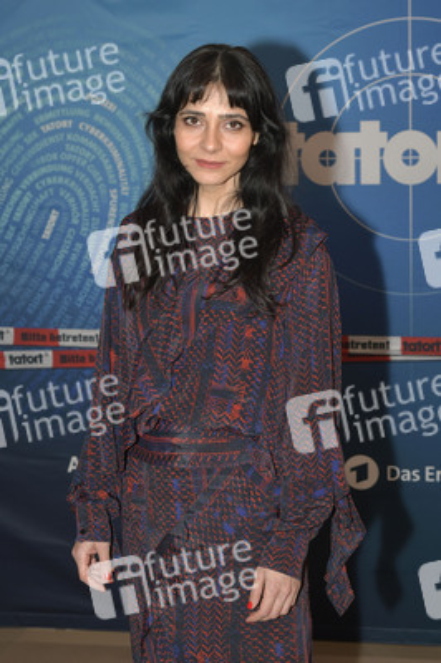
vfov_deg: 38.2
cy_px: 332
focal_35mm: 52
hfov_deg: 25.9
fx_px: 957
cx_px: 220
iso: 800
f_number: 5.6
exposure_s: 1/200
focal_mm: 52
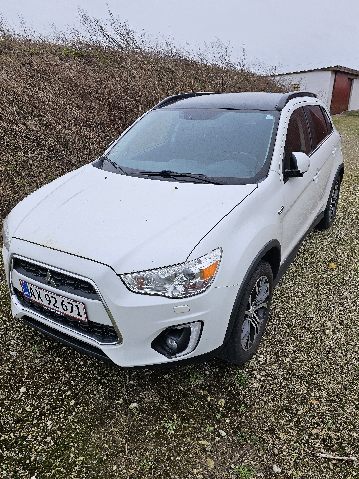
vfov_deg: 67.3
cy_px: 235
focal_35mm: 26
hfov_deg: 53.1
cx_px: 180
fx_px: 359
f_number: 1.7
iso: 50
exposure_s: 1/180
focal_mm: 6.3
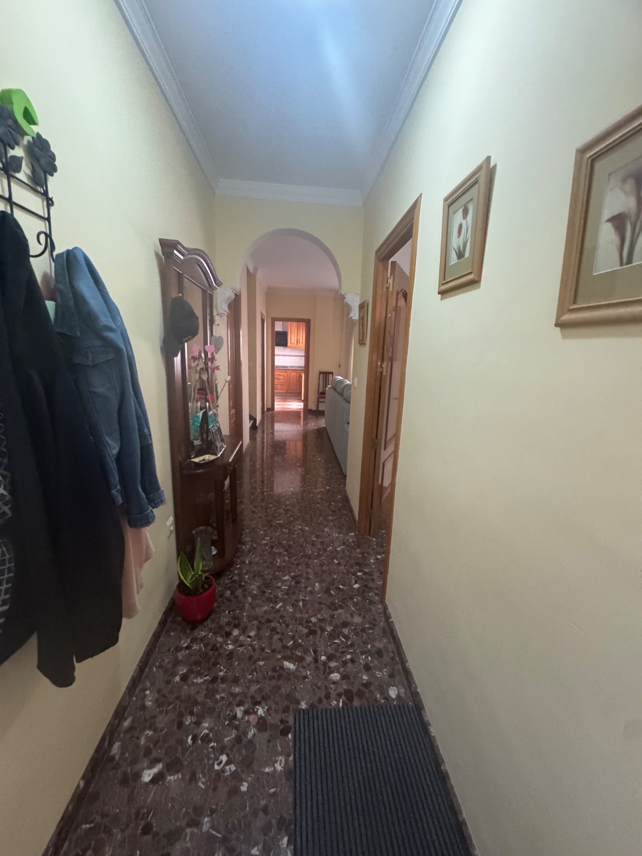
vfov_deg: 102.1
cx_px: 321
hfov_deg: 85.7
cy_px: 428
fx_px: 346
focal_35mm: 14
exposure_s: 1/60
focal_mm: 2.22
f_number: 2.2
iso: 1000
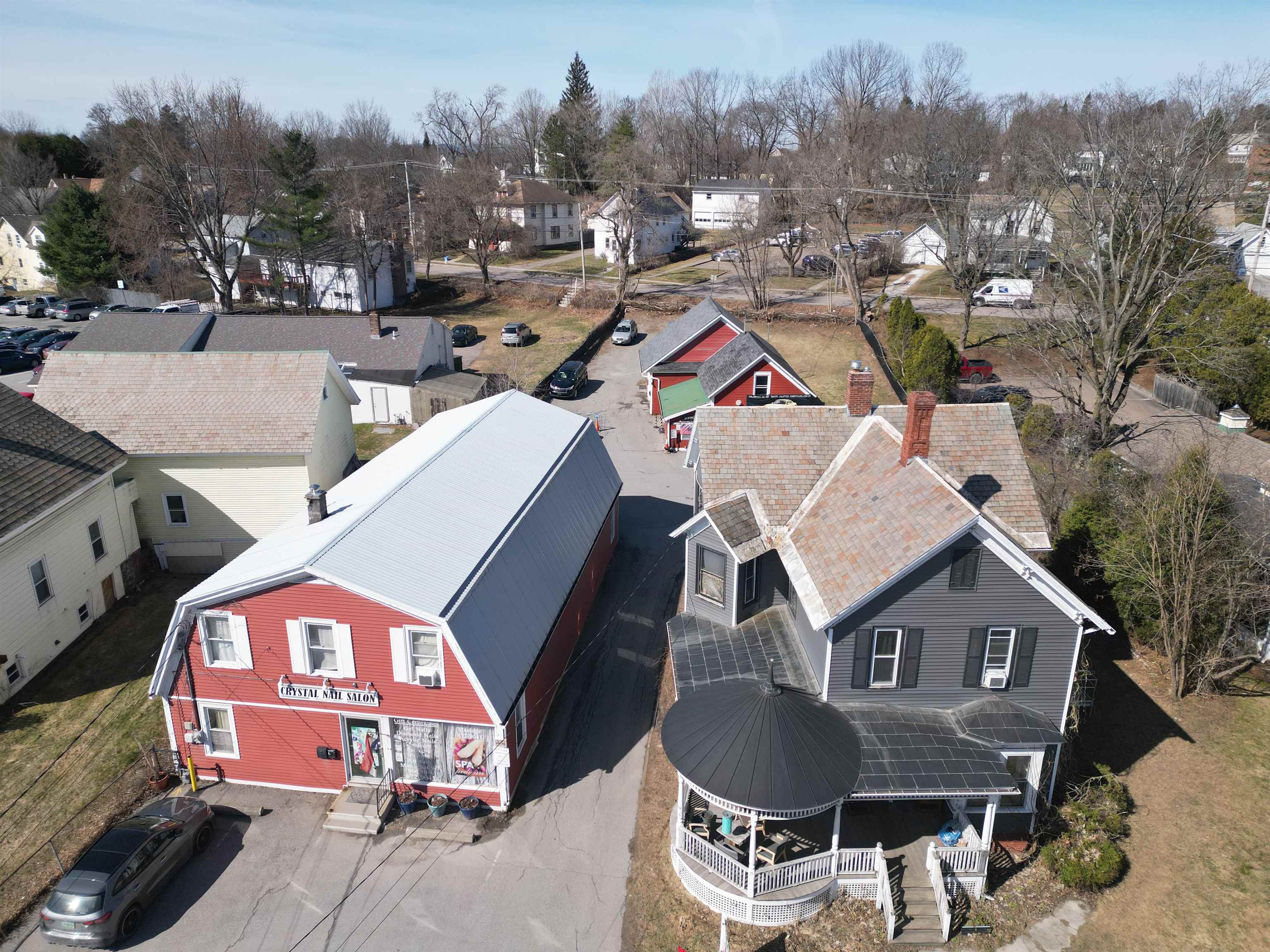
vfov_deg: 56.8
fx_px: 881
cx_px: 635
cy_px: 476
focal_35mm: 24
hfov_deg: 71.6
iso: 140
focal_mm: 6.72
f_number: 1.7
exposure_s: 1/3200
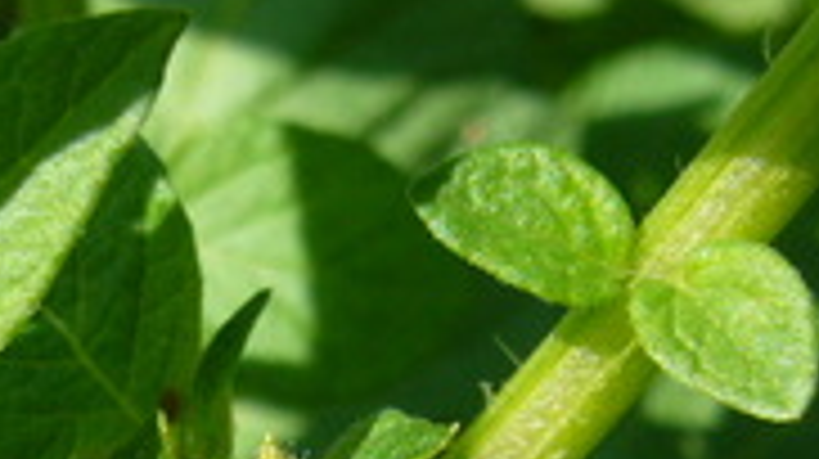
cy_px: 540
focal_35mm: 84
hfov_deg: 25.1
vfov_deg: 14.0
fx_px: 1823
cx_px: 243
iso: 80
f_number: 5.6
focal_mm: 5.8
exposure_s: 1/200
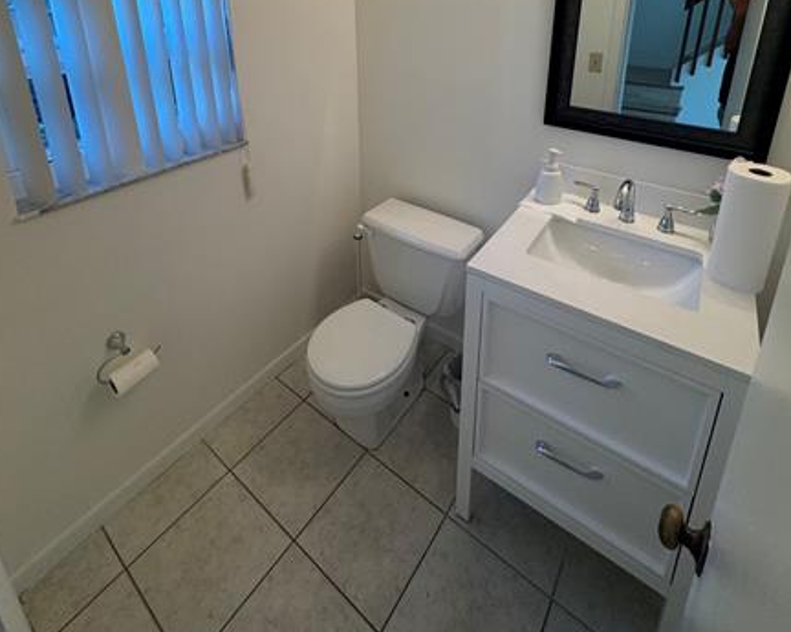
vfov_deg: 63.8
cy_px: 115
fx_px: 444
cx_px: 399
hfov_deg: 83.3
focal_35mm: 19
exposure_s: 1/120
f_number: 2.2
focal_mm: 2.22
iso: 100
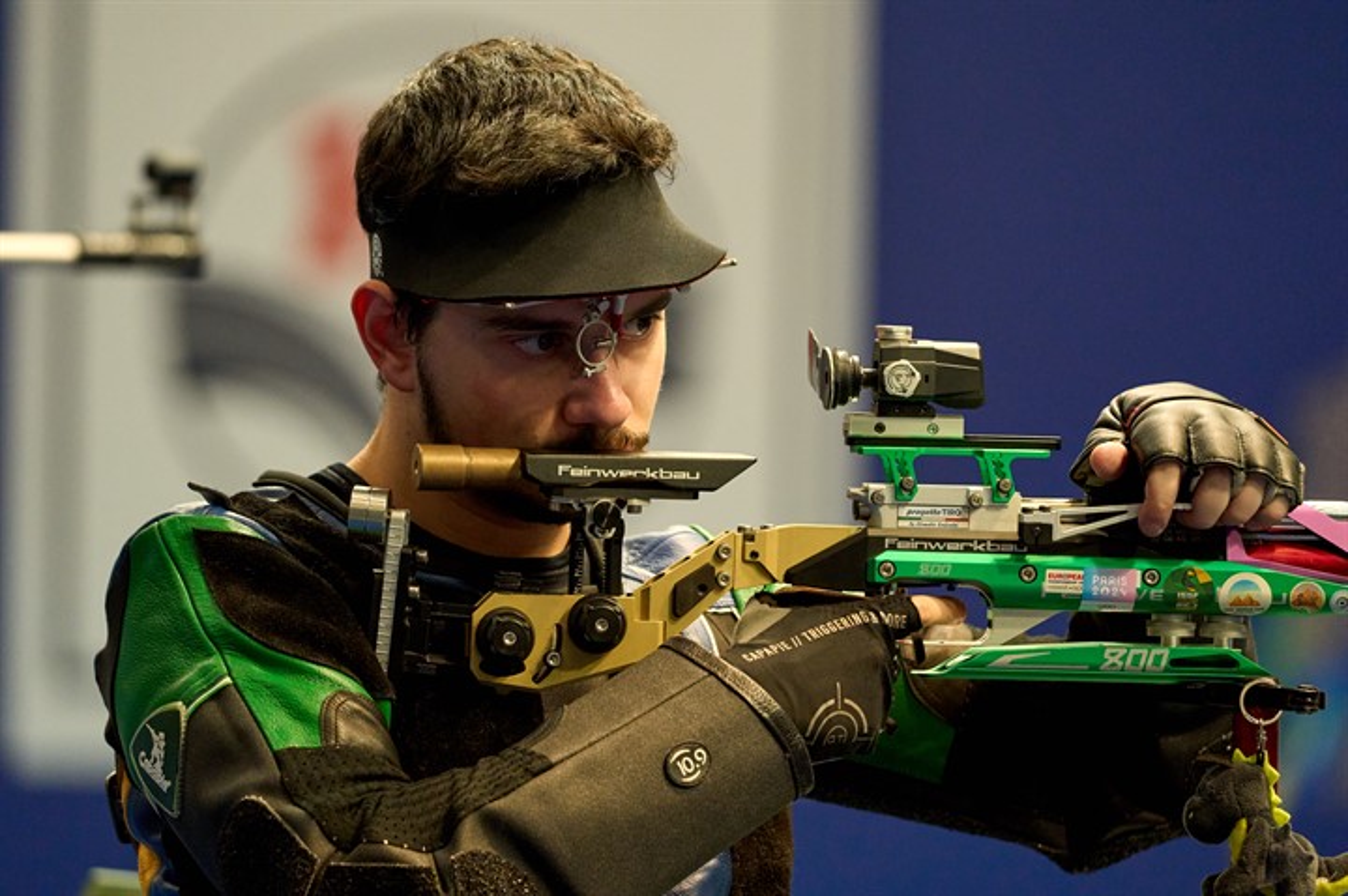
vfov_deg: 3.5
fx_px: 14743
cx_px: 674
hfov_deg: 5.2
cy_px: 448
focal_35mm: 394
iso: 5000
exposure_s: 1/250
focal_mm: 394
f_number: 6.3
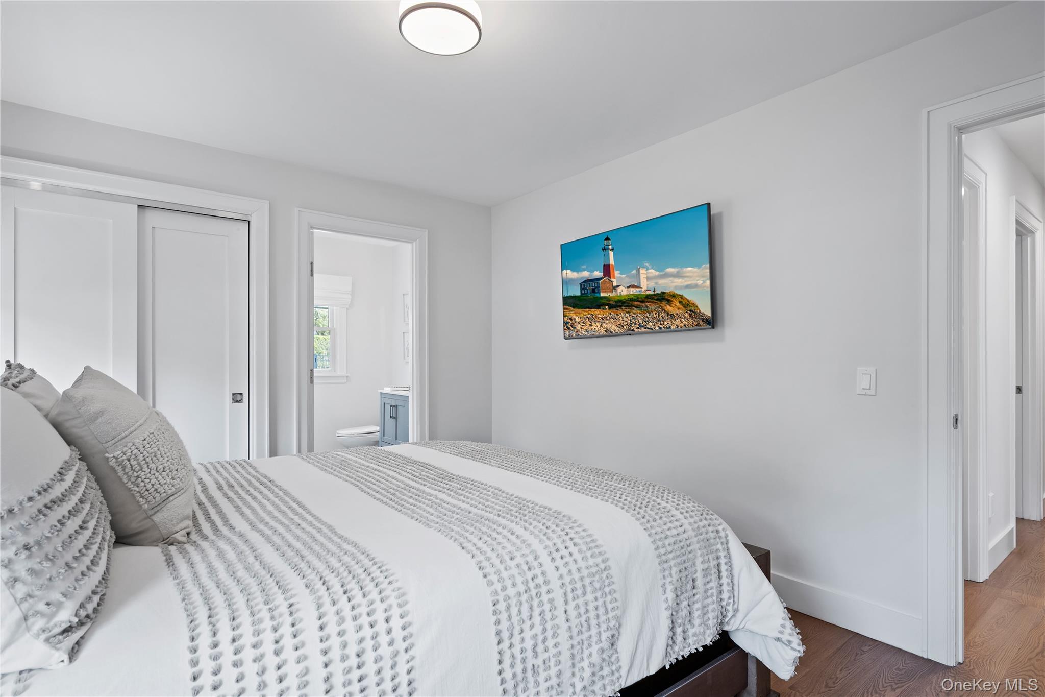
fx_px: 508
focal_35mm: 18
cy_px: 348
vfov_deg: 68.9
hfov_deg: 91.6
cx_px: 522
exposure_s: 1/6
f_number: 8
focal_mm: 17.5
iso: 400
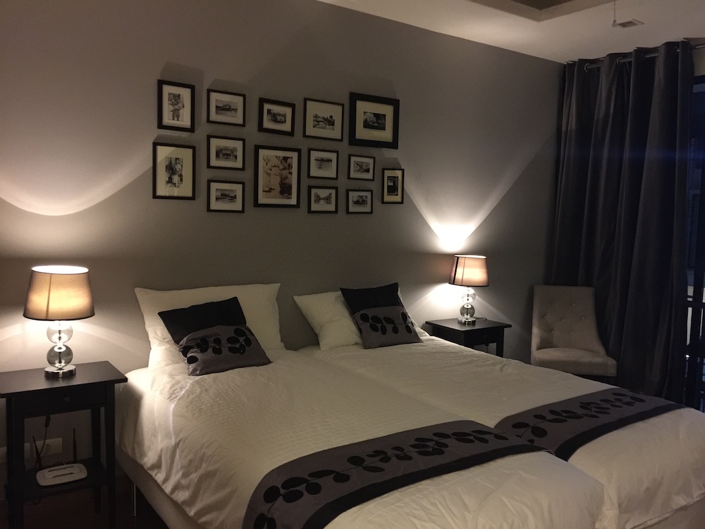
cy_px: 264
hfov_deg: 61.7
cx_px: 352
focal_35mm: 29
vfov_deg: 48.2
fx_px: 591
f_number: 2.2
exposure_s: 1/8
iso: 200
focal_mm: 4.15
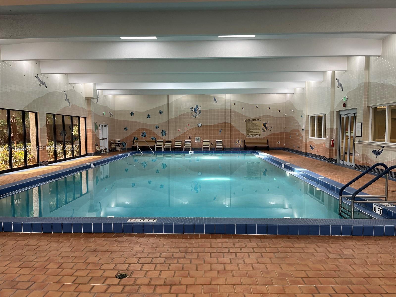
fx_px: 297
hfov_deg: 67.3
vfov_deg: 53.1
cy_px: 148
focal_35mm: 26
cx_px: 198
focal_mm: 5.1
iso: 80
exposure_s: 1/120
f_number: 1.6
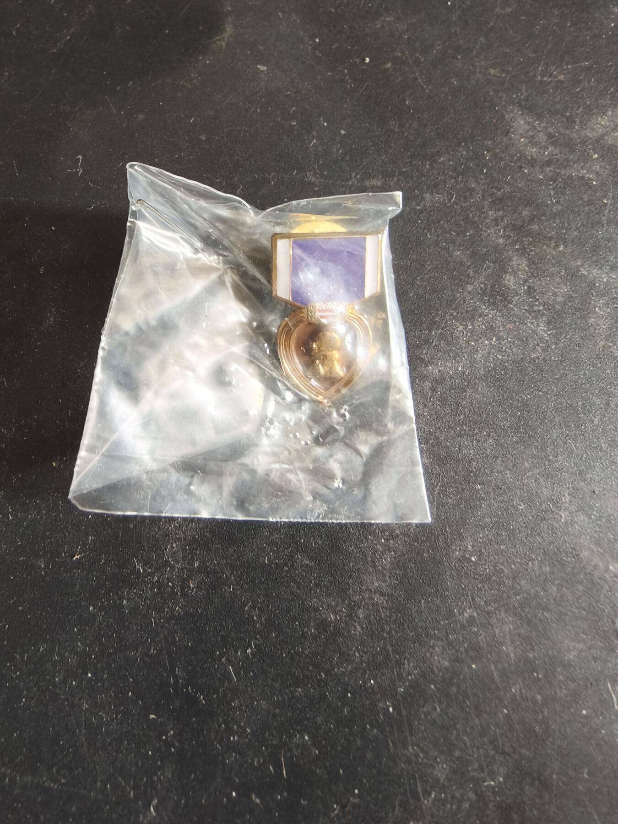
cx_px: 309
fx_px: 547
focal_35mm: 23
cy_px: 412
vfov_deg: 73.9
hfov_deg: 58.9
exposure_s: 1/50
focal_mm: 2.32
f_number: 2
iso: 500
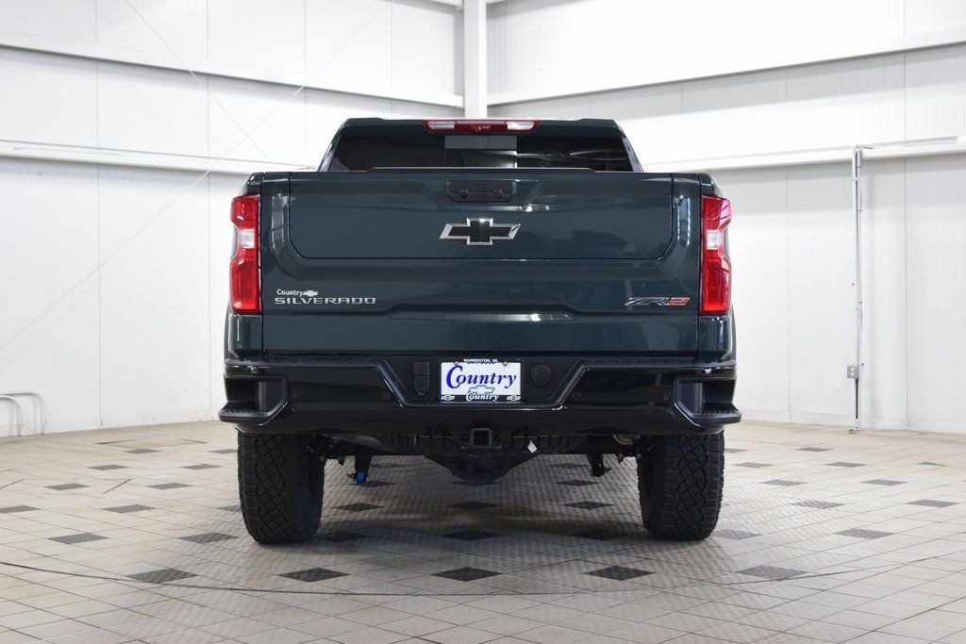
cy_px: 322
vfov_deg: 25.8
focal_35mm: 52
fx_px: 1409
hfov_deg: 37.8
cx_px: 483
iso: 720
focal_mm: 35
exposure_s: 1/15
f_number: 6.3
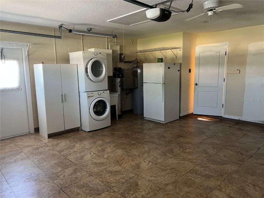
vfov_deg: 53.1
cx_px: 132
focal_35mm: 26
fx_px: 198
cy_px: 99
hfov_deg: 67.3
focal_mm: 5.7
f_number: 1.5
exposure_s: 1/60
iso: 400
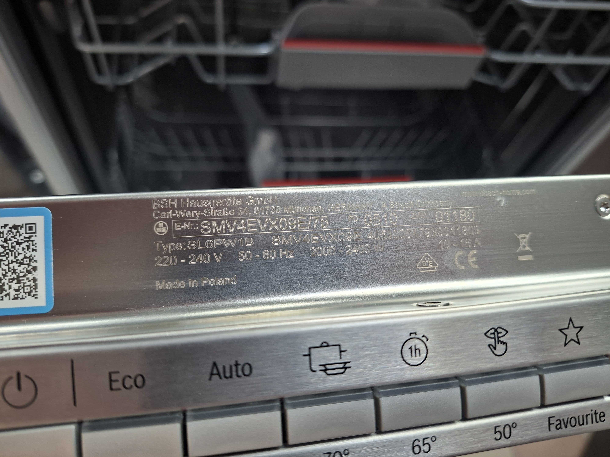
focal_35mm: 23
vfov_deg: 58.9
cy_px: 228
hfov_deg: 73.9
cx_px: 305
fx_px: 405
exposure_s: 1/50
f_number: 1.8
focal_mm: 5.54
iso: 160
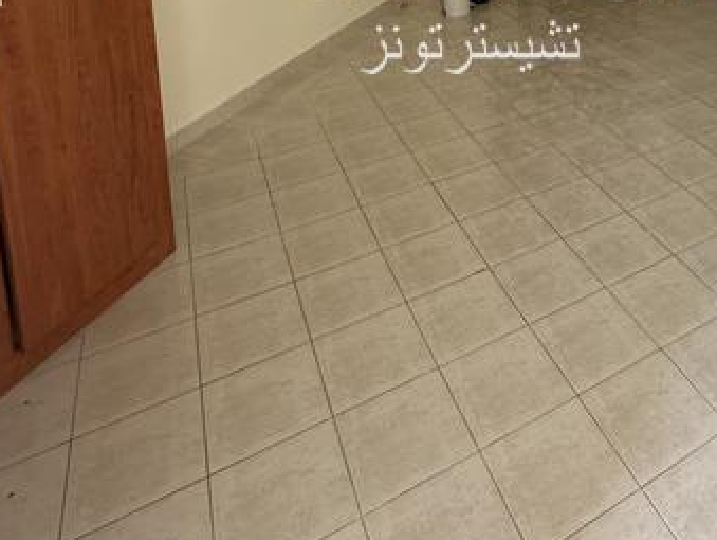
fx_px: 684
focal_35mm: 33
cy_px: -36
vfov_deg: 37.0
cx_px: 586
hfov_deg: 51.4
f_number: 2.2
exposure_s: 1/99
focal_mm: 2.22
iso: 160
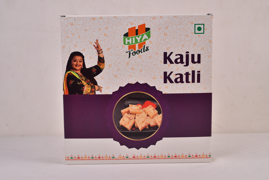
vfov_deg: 25.1
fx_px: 404
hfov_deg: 36.8
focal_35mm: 54
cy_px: 87
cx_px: 137
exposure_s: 1/125
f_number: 9
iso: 320
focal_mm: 50
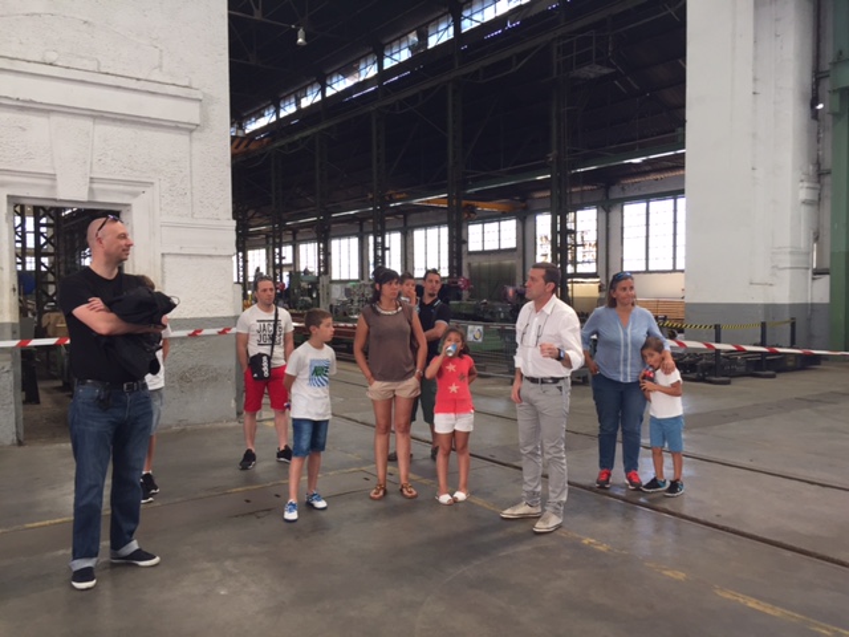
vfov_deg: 48.2
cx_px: 424
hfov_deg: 61.7
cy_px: 318
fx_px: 711
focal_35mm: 29
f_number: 2.2
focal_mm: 4.15
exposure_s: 1/100
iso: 50
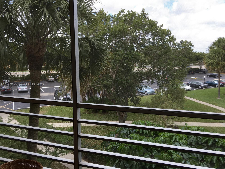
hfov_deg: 61.7
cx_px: 112
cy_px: 84
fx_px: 188
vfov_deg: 48.2
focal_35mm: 29
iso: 25
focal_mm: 4.15
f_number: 2.2
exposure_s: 1/348
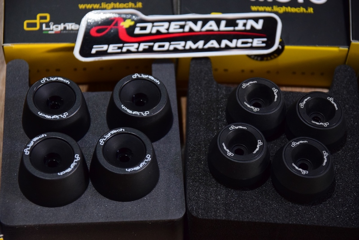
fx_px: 1048
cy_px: 120
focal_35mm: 105
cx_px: 180
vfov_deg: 13.1
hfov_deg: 19.4
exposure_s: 1/30
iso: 2000
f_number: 4
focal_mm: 70
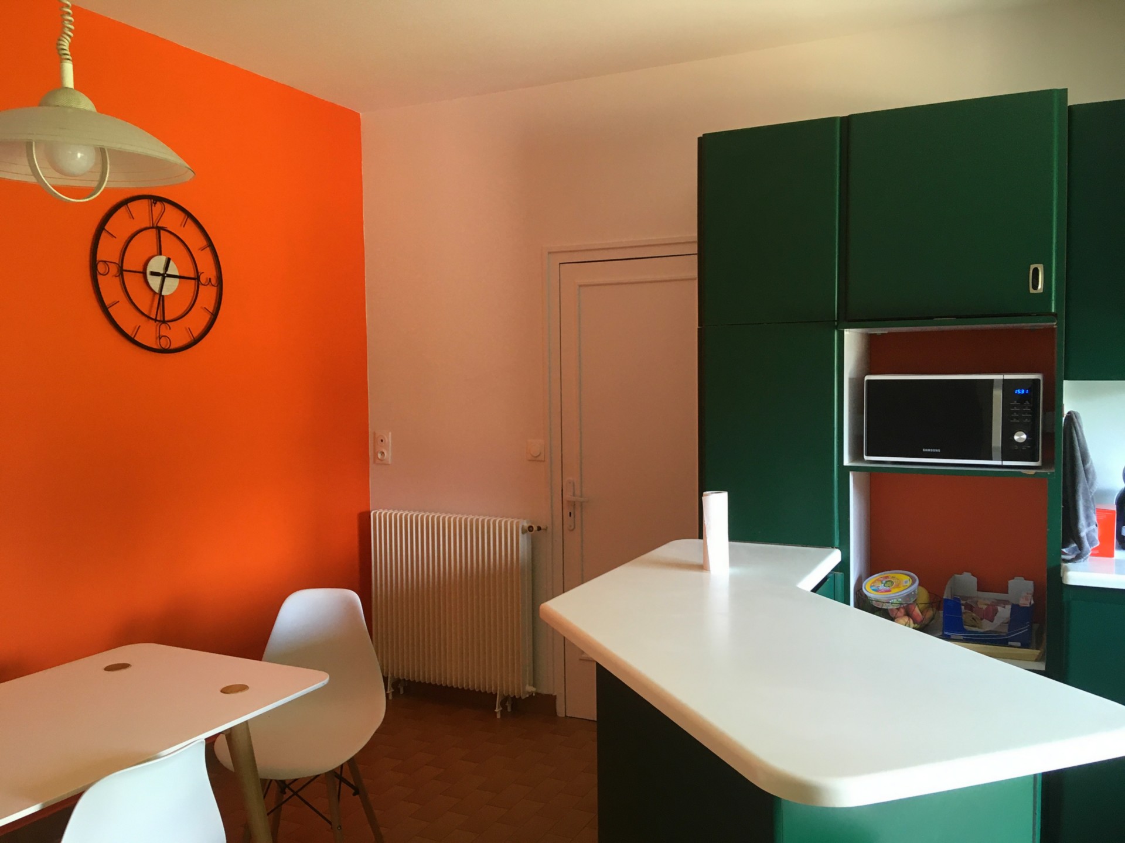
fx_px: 942
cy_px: 422
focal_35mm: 29
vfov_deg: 48.2
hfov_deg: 61.7
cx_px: 562
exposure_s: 1/33
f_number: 2.2
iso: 100
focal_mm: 4.15
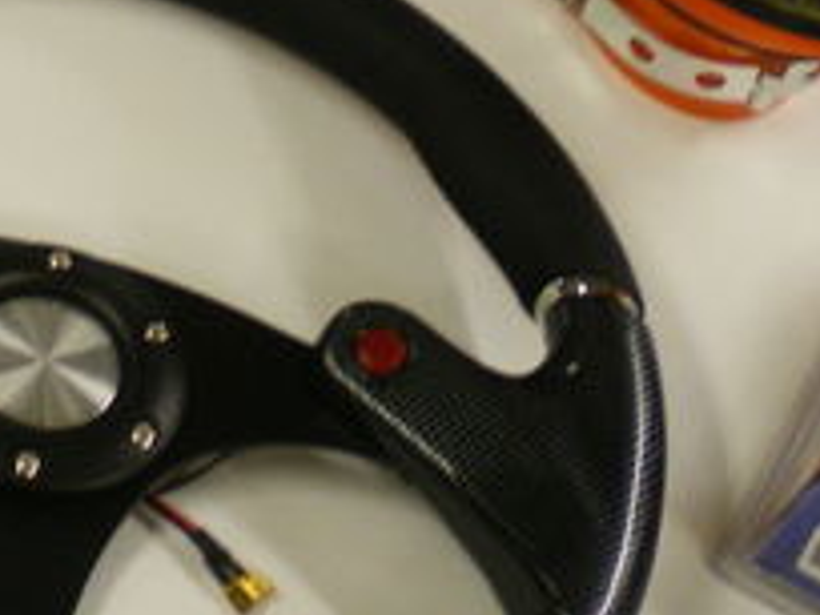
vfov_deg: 12.3
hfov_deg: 16.1
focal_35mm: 119
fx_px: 2819
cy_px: -24
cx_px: -76
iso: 125
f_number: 3.1
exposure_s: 1/30
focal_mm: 6.3
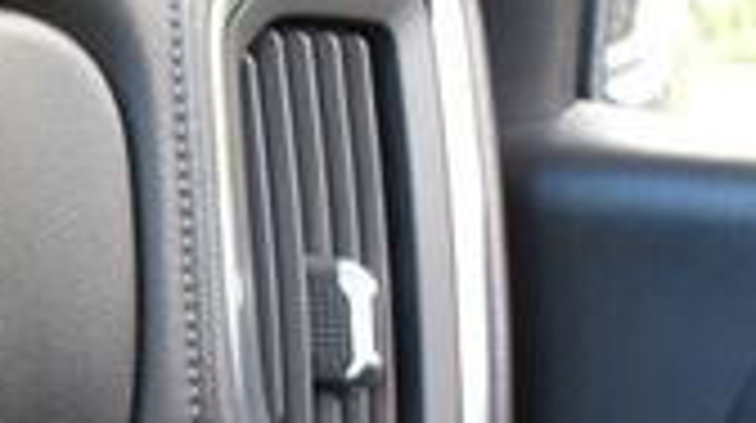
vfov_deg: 8.1
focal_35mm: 144
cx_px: -536
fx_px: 2883
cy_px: 736
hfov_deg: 13.6
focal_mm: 24
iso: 2000
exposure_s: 1/125
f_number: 3.8
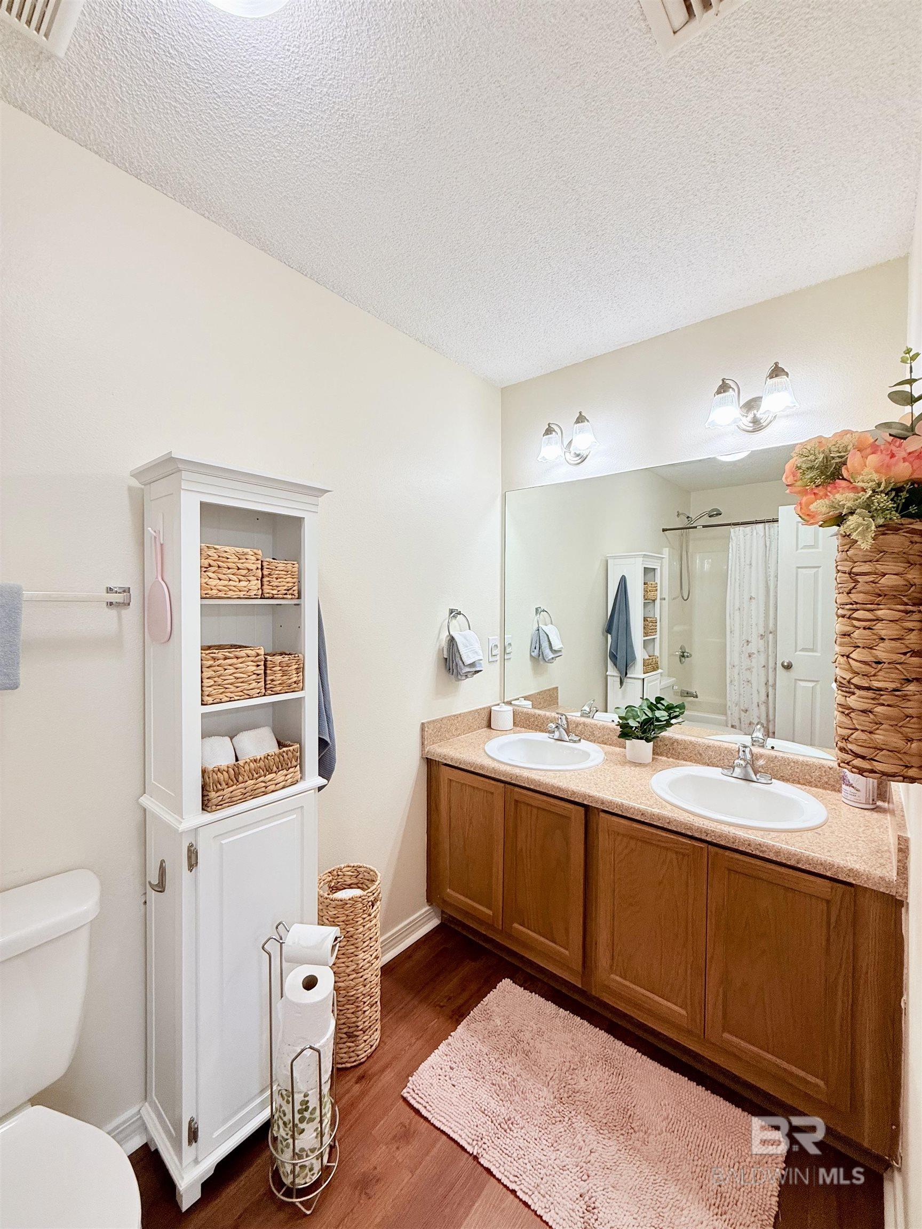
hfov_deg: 85.7
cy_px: 614
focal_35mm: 14
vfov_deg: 102.1
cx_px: 461
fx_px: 497
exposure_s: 1/120
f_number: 2.2
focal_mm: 2.22
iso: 80
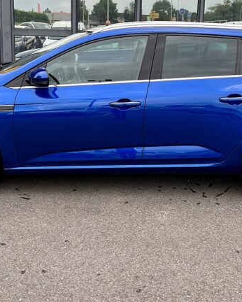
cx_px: 126
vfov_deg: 39.2
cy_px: 110
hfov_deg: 32.1
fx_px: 420
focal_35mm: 47
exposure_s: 1/608
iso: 50
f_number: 1.6
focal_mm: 5.1
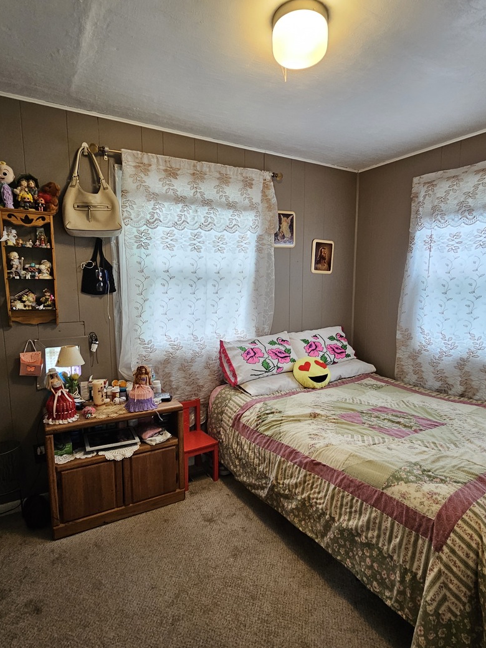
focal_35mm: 18
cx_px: 255
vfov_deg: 87.7
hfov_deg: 71.6
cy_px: 335
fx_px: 337
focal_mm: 2.2
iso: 160
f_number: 2.2
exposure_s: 1/60
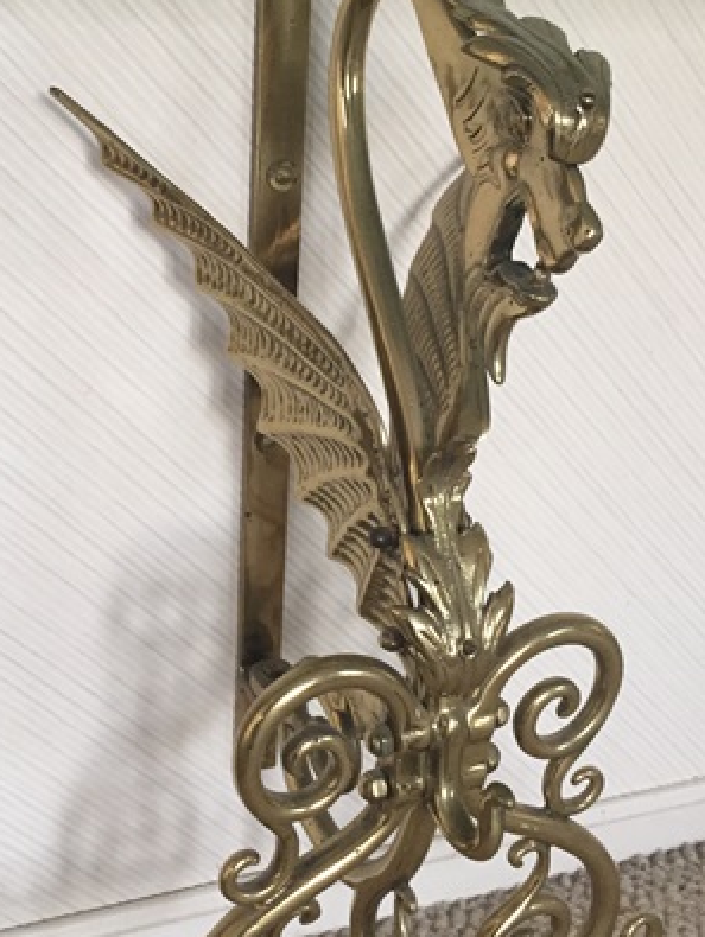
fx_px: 1193
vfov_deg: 42.9
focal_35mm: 44
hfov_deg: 32.7
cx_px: 254
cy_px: 436
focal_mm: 4.15
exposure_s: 1/30
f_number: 2.2
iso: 160
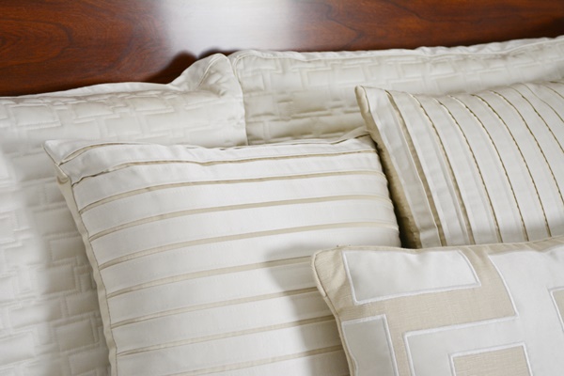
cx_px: 282
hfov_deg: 33.4
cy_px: 188
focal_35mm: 60
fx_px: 940
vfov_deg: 22.6
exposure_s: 1/60
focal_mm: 40
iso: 800
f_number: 5.3
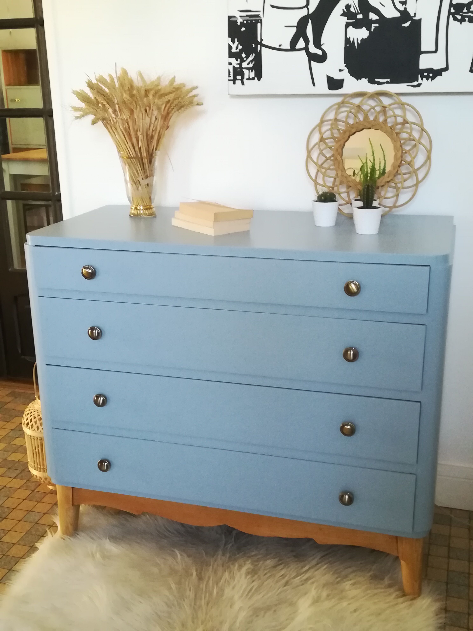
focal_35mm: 39
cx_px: 236
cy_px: 316
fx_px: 711
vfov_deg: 47.9
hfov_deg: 36.8
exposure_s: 1/25
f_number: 2.2
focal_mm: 3.83
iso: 500
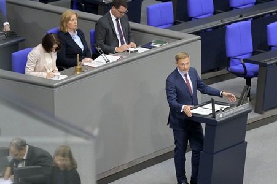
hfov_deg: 8.6
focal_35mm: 240
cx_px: 138
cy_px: 92
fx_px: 1845
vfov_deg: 5.7
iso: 8000
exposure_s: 1/400
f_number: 5.6
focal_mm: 240
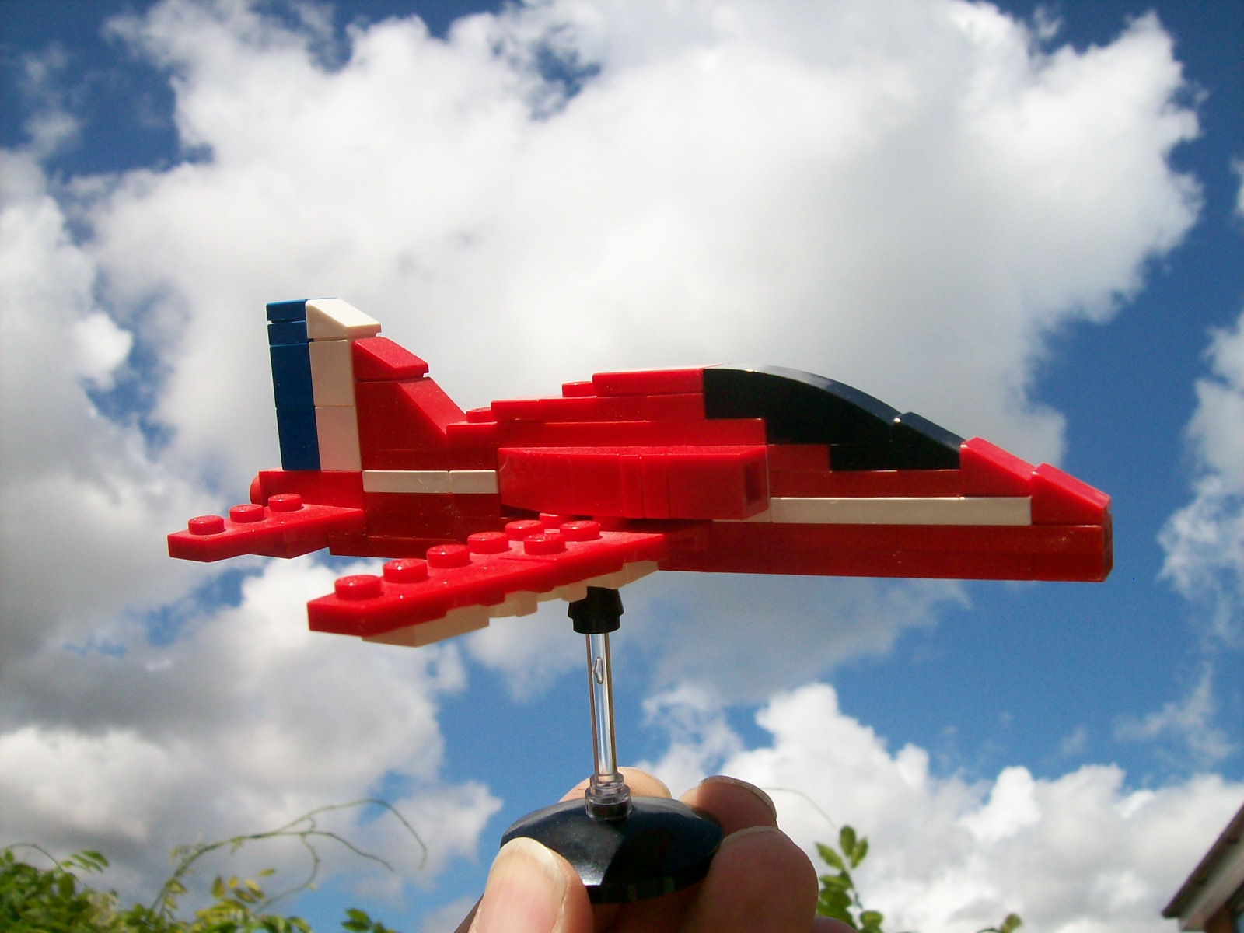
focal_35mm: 36
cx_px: 622
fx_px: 1294
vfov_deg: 39.7
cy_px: 466
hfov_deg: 51.4
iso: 80
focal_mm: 6
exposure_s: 1/1389
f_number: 4.8
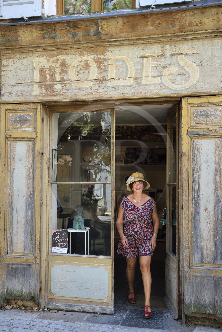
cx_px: 111
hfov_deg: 29.9
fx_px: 416
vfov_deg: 43.6
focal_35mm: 45
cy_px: 166
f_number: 4.5
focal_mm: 45
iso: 200
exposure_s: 1/200
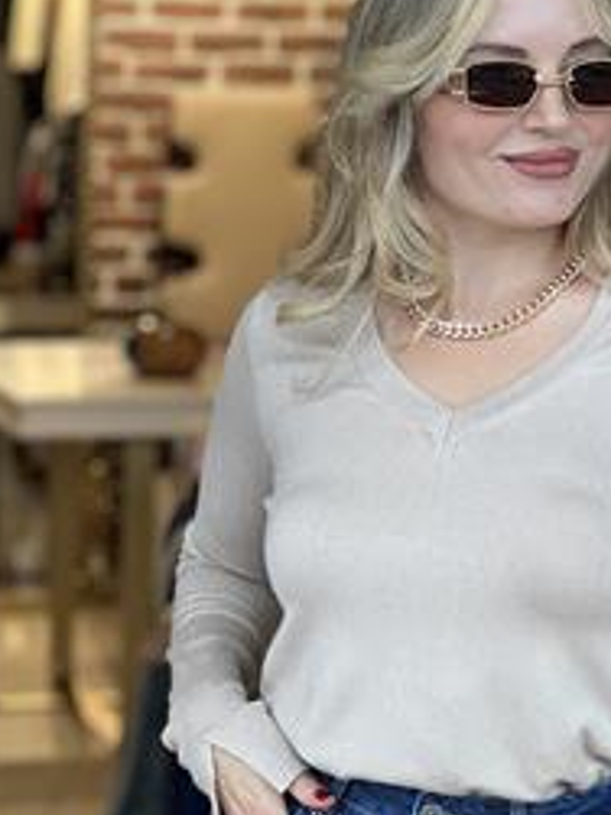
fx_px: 3368
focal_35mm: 143
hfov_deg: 10.3
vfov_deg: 13.8
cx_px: 533
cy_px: 409
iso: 100
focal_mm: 9
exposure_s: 1/100
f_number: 2.8
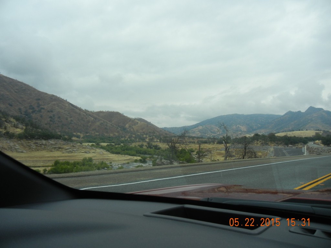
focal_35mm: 30
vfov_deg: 46.8
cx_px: 166
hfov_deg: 60.0
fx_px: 287
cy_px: 124
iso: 160
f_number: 3.5
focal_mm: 5.4
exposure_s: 1/818
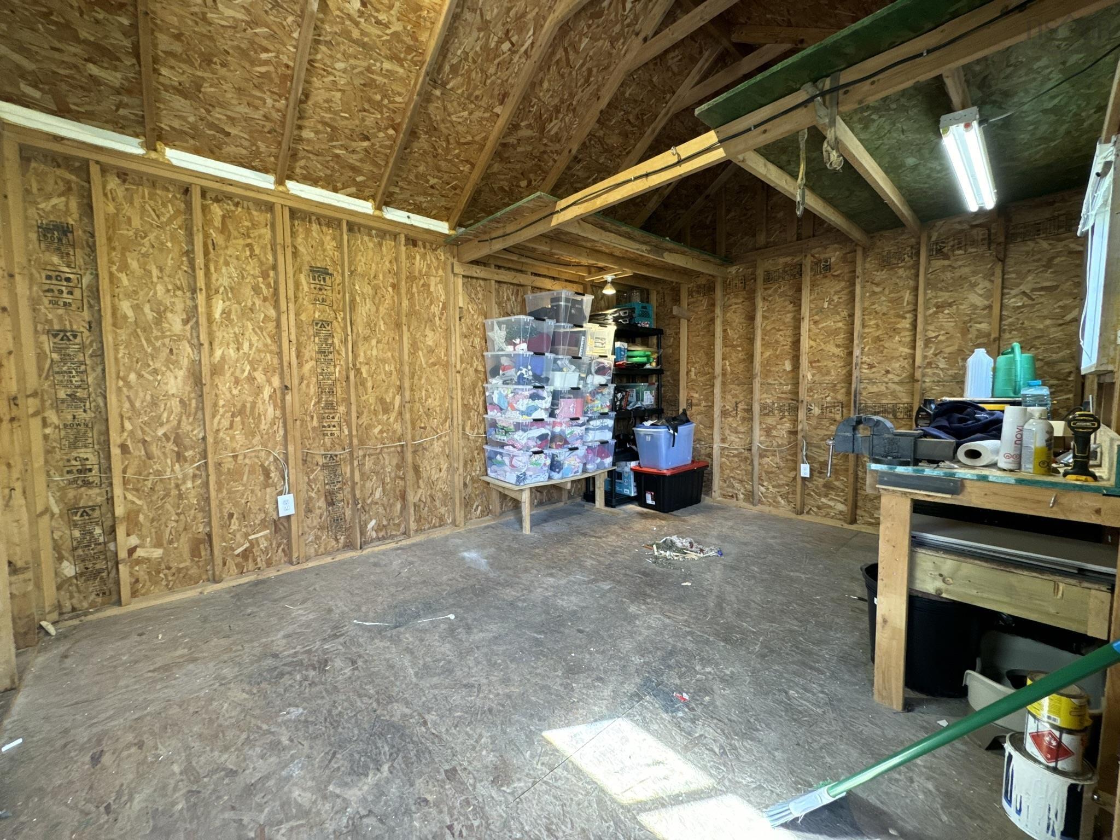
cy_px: 420
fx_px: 453
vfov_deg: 85.7
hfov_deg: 102.1
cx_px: 560
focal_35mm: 14
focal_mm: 2.22
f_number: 2.2
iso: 320
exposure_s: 1/120
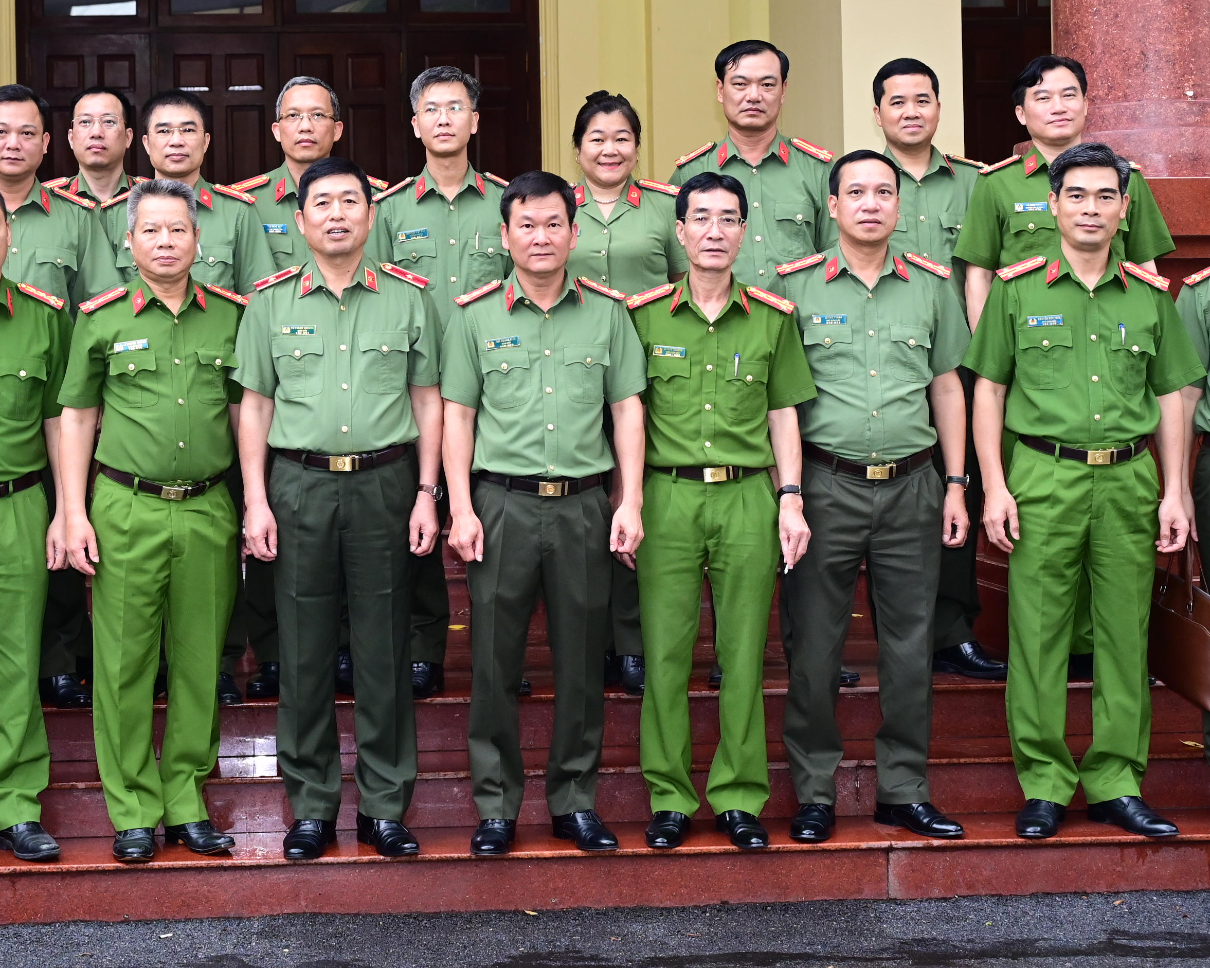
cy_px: 306
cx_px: 349
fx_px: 2328
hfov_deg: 28.8
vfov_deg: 23.4
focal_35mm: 65
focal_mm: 36
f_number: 4
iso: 2000
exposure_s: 1/200
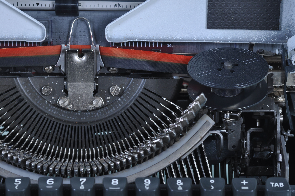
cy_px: 98
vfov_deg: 8.7
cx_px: 148
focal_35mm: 158
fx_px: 1289
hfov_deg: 13.1
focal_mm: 105
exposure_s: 1/160
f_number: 16
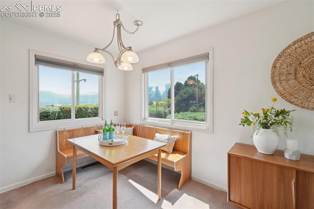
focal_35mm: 15
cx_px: 157
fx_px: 131
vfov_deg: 77.3
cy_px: 104
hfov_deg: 100.4
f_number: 8
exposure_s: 1/20
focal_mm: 10
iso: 800
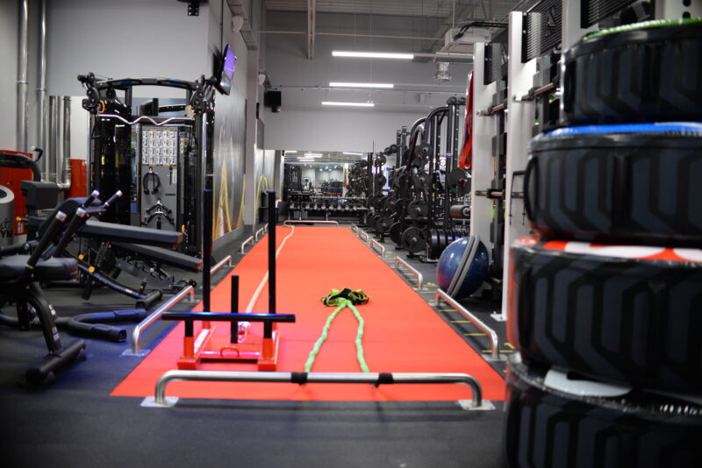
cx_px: 351
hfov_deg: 54.4
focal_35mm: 35
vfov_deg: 37.9
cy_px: 234
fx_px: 683
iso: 1600
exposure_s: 1/125
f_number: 3.2
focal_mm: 35
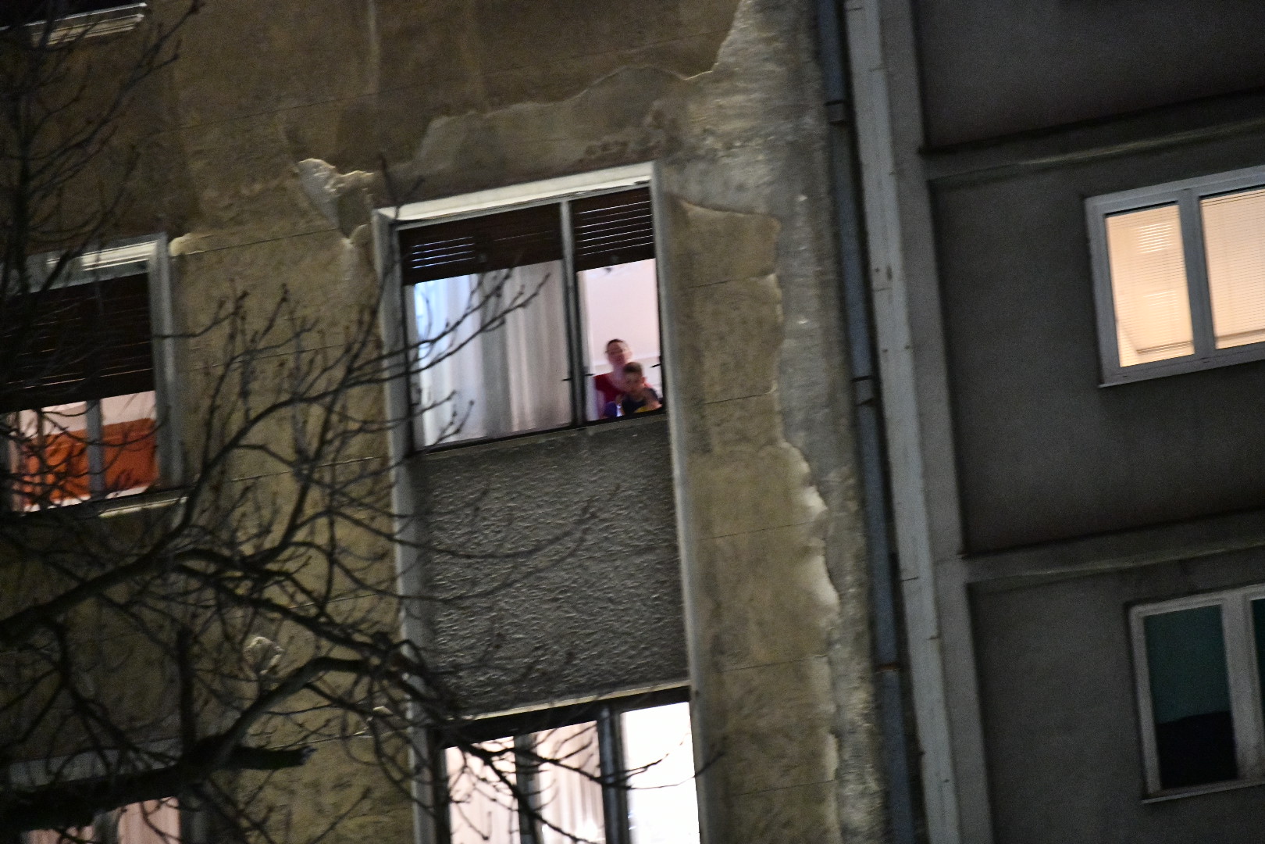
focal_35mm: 200
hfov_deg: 10.3
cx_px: 632
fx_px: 7027
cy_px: 422
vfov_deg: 6.9
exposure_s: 1/30
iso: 12800
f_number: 2.8
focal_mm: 200
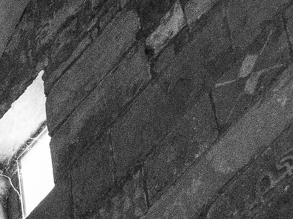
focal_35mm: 230
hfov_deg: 8.4
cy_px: 178
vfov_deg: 6.4
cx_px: -132
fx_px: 1946
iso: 12500
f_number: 2.7
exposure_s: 1/500
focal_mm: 22.7
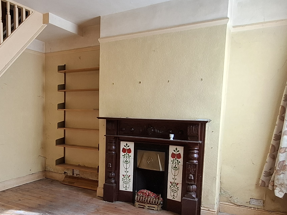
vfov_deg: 44.7
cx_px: 81
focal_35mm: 31
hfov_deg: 56.2
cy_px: 144
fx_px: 257
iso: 40
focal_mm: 1.74
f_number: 2.2
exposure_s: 1/50
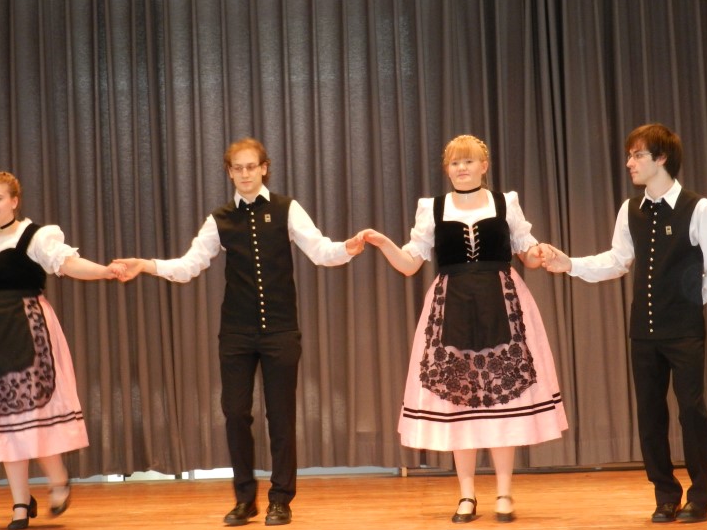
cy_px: 251
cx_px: 335
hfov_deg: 22.8
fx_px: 1756
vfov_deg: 17.2
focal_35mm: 86
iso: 560
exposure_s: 1/30
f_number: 4.8
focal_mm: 13.5
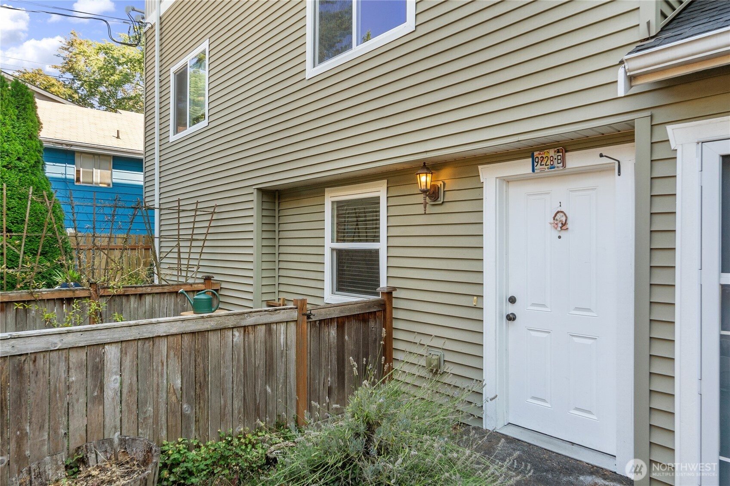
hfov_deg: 81.2
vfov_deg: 59.5
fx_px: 426
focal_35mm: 21
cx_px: 365
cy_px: 243
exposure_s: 1/40
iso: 200
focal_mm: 14
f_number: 8
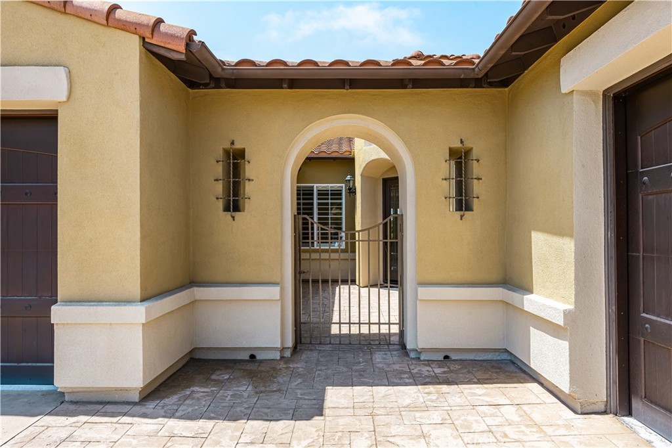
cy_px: 224
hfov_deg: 78.6
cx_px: 336
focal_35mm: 22
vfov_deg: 57.2
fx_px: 411
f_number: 13
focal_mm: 22
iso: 80
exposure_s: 1/100
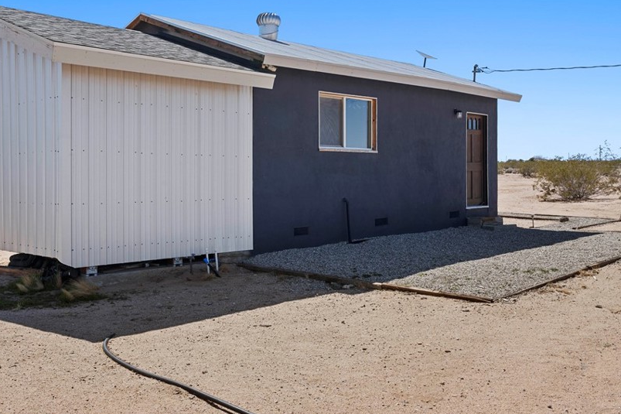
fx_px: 638
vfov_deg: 35.9
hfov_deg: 51.9
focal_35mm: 37
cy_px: 194
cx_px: 299
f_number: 11
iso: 400
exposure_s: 1/200
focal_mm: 29
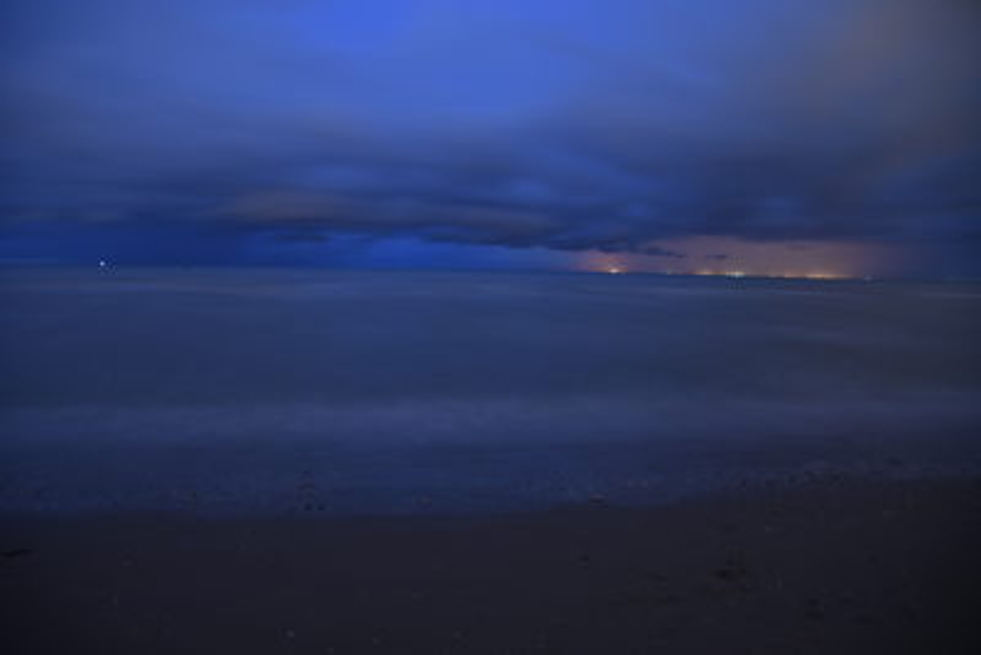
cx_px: 490
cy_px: 328
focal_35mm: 24
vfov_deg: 53.2
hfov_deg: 73.7
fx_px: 654
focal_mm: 16
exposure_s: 30
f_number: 3.5
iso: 400
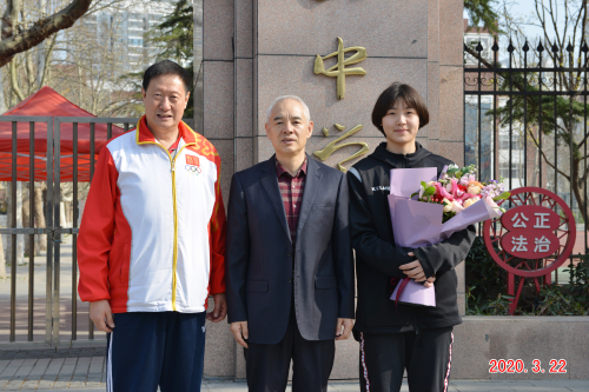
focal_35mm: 62
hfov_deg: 32.4
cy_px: 196
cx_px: 294
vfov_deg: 21.9
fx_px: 1014
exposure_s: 1/125
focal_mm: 62
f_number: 8
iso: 100
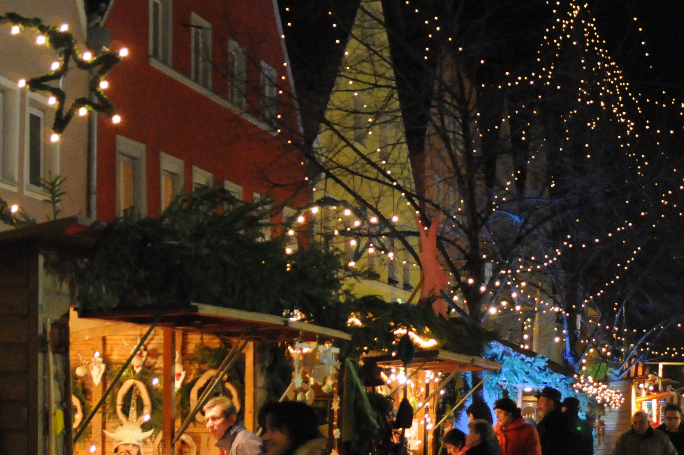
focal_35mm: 84
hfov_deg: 23.3
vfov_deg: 16.1
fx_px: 1594
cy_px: 369
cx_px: 677
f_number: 2.8
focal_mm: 28
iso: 3200
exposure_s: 1/40
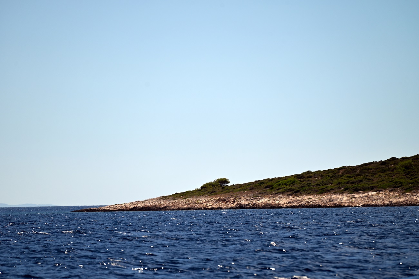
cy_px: 140
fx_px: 3492
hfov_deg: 6.9
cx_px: 210
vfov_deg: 4.6
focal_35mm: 300
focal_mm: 300
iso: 100
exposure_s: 1/1250
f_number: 6.3
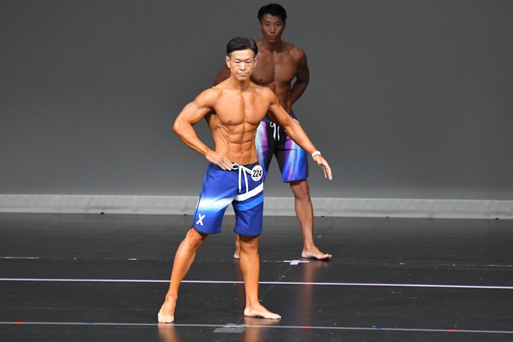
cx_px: 256
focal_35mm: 347
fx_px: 4943
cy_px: 171
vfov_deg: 4.0
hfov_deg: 5.9
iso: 5000
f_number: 5.6
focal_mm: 230
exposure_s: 1/400
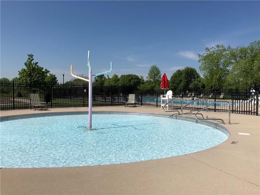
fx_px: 210
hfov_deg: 63.4
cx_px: 130
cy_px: 98
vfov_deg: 49.7
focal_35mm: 28
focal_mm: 3.99
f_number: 1.8
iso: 20
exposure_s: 1/4808
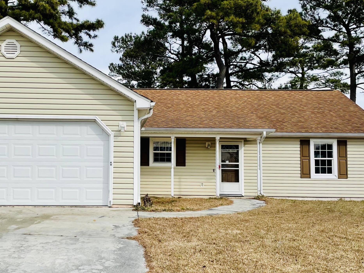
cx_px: 121
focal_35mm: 42
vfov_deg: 34.3
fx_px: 442
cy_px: 156
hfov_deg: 44.1
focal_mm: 4.2
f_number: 1.6
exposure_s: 1/2257
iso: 32
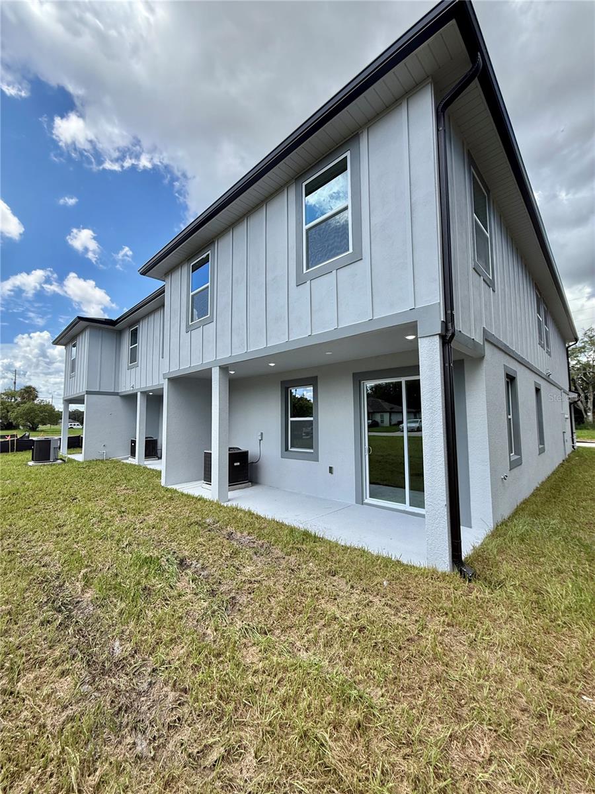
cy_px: 397
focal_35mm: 14
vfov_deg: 102.1
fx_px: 321
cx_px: 298
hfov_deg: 85.7
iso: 50
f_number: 2.2
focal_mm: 2.22
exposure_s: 1/820
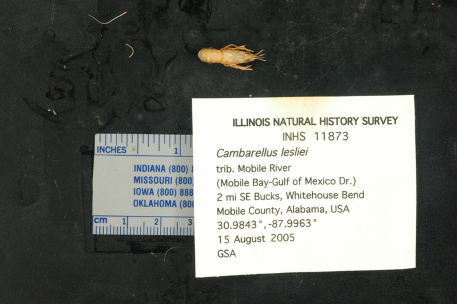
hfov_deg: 22.6
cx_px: 228
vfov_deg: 15.2
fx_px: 1142
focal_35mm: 90
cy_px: 152
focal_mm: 60
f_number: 32
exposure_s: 1/1.6
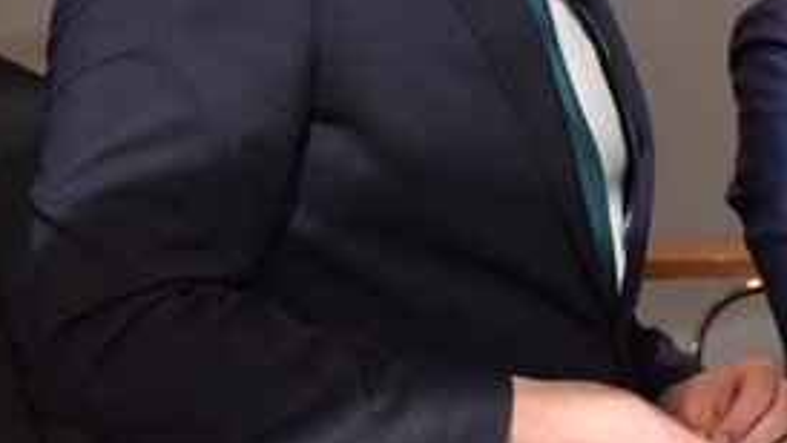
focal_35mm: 224
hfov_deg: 9.4
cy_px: -1
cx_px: 1209
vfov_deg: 5.4
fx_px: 4666
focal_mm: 45
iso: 640
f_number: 5.6
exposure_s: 1/80
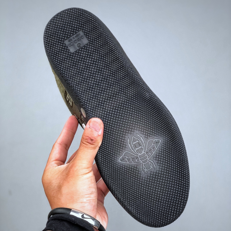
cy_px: 131
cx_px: 114
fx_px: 513
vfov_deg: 25.3
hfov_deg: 25.4
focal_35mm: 68
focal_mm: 6.6
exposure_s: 1/33
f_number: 2.8
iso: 25
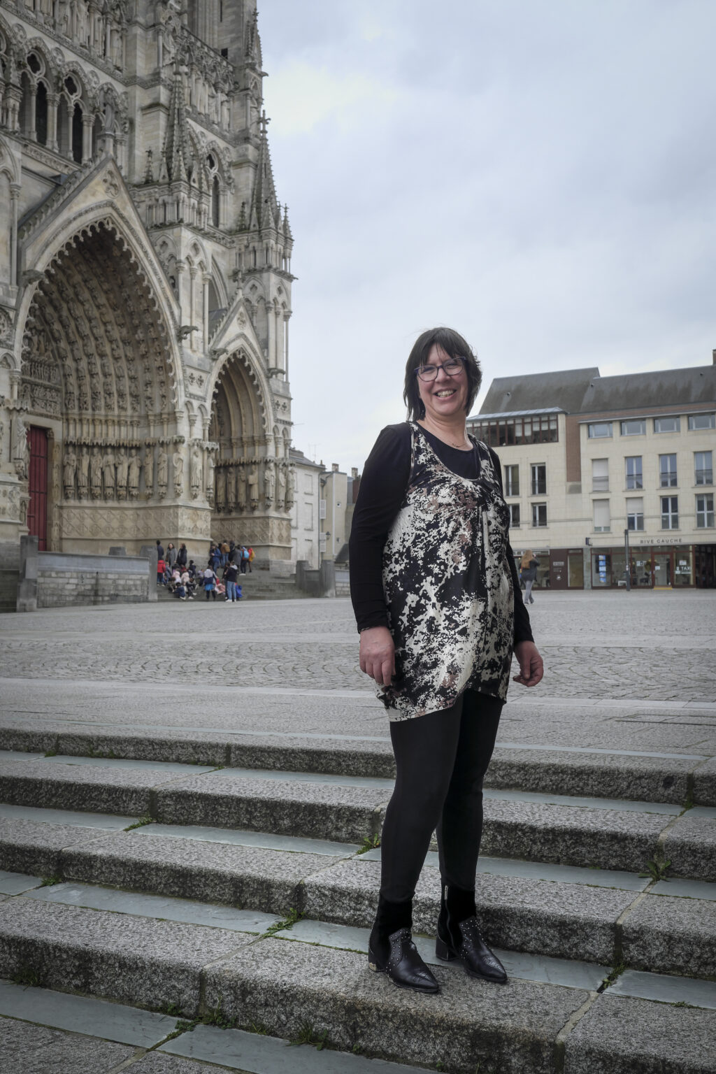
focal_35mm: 35
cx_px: 358
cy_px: 537
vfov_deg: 54.4
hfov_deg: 37.9
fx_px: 1044
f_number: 8
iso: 400
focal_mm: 23
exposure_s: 1/250
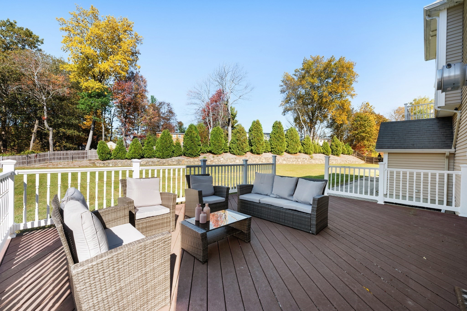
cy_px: 156
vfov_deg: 81.2
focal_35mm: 14
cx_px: 234
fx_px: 182
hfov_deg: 104.3
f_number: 11
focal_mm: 14
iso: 200
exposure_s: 1/40
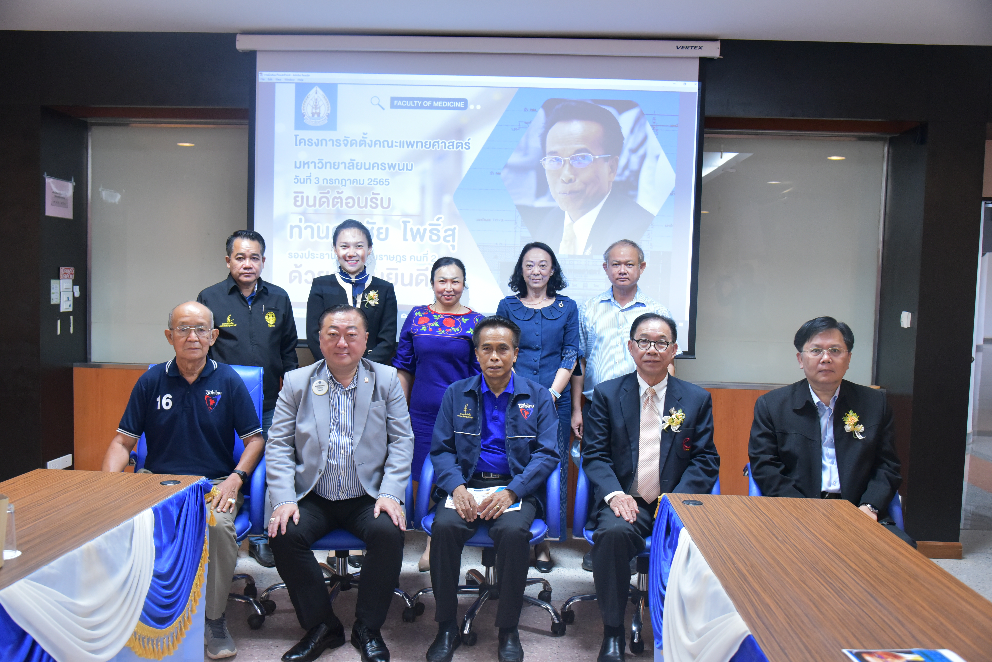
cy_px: 331
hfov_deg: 58.7
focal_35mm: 32
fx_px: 882
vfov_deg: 41.1
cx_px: 496
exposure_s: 1/100
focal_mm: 32
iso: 4000
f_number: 5
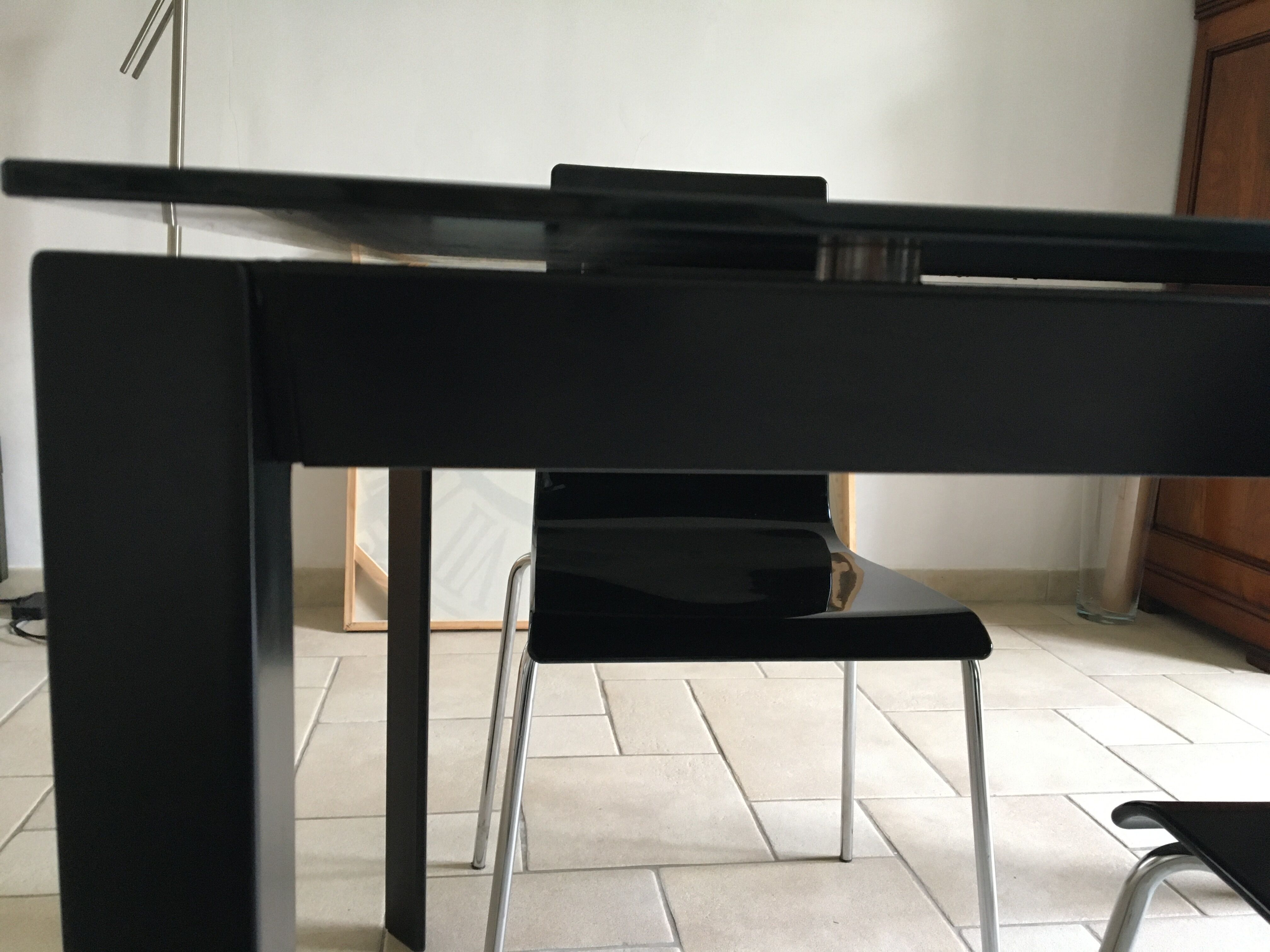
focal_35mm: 29
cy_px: 476
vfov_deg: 48.2
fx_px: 1064
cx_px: 635
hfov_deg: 61.7
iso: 200
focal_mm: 4.15
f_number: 2.2
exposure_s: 1/20
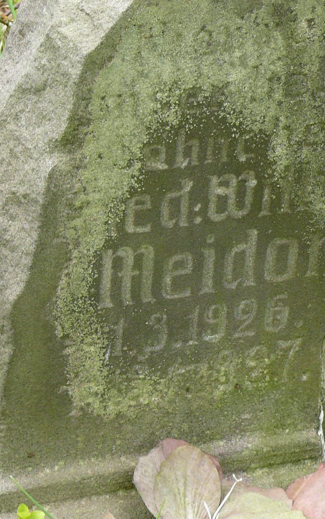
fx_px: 3202
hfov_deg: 5.8
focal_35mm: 226
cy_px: 260
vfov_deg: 9.3
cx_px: 213
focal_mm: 18.9
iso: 100
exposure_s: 1/125
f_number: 4
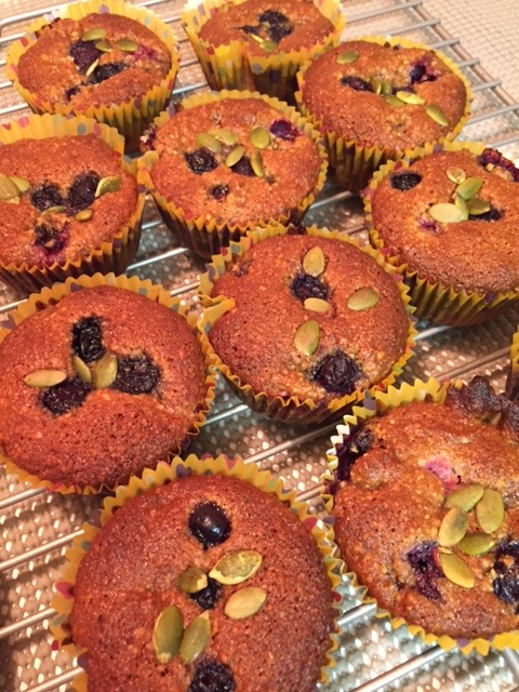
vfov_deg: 61.7
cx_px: 260
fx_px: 580
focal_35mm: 29
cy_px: 346
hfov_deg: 48.2
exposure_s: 1/30
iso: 250
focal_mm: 4.15
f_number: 2.2
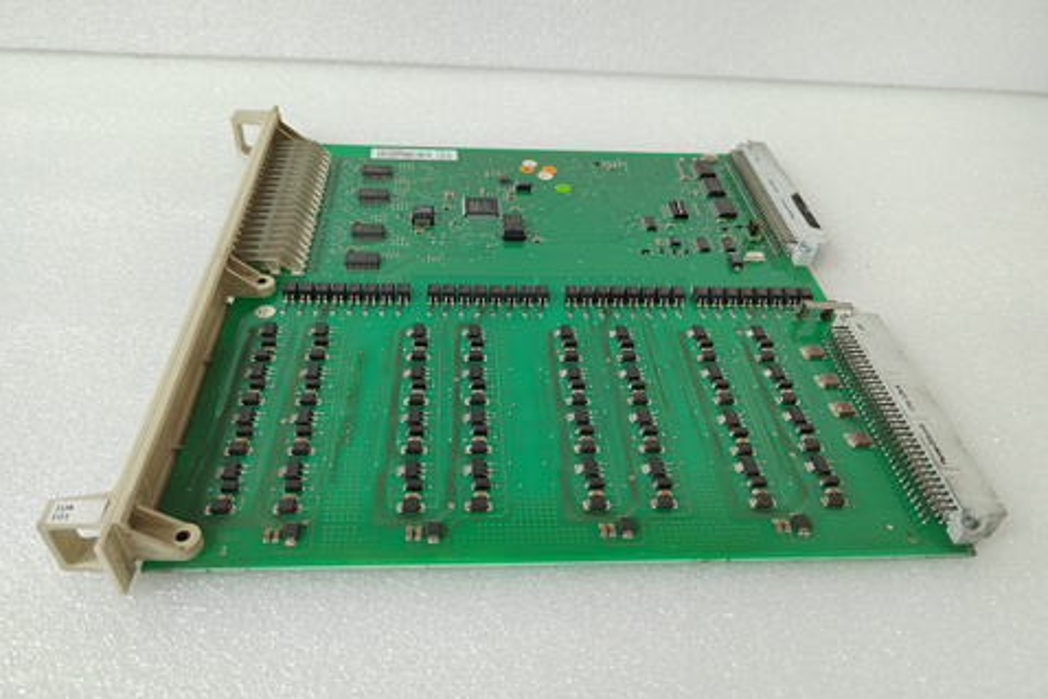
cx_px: 509
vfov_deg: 51.3
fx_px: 728
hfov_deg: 71.5
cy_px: 376
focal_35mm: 25
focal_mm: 5.52
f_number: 1.9
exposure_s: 1/60
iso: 1728
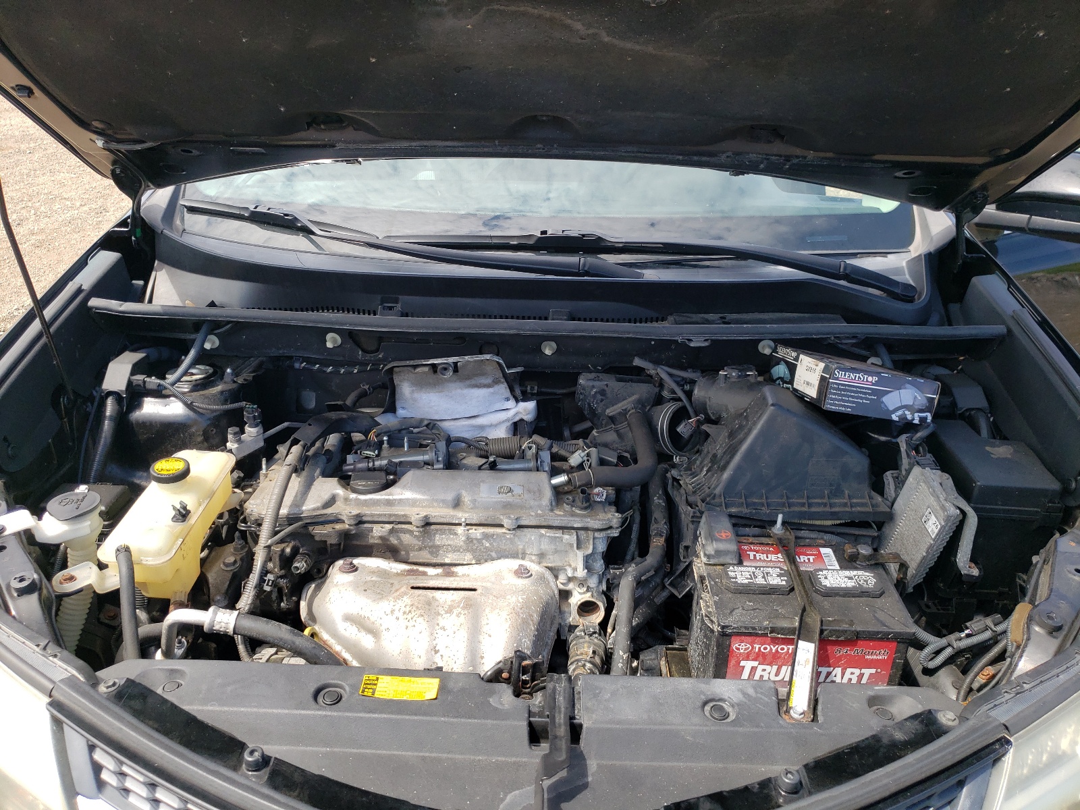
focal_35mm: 26
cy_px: 405
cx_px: 540
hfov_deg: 67.3
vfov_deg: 53.1
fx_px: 811
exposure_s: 1/1000
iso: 50
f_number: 1.5
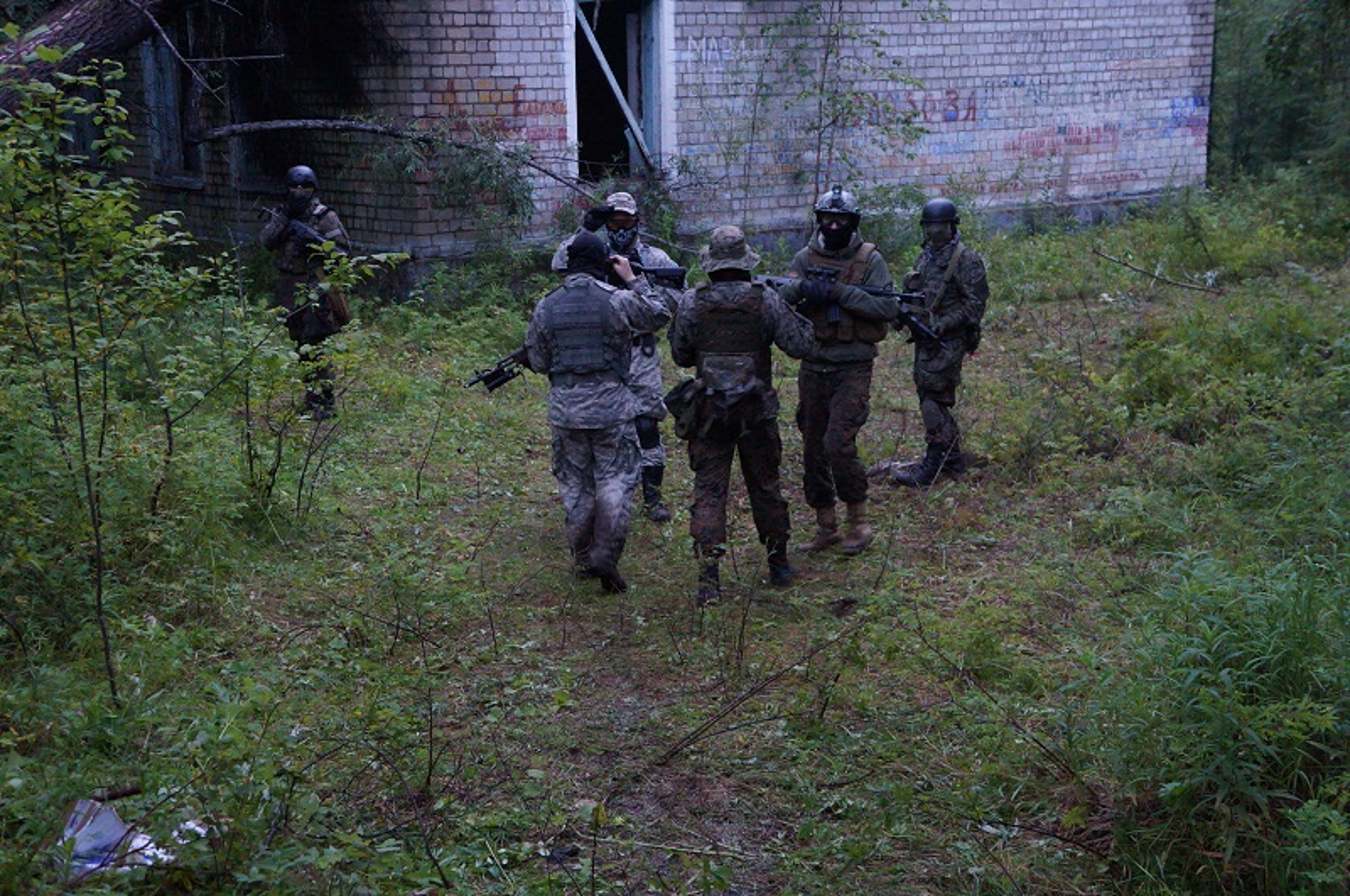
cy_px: 448
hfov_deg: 35.1
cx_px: 675
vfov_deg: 23.7
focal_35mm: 57
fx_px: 2134
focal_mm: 38
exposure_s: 1/60
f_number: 4.5
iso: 3200
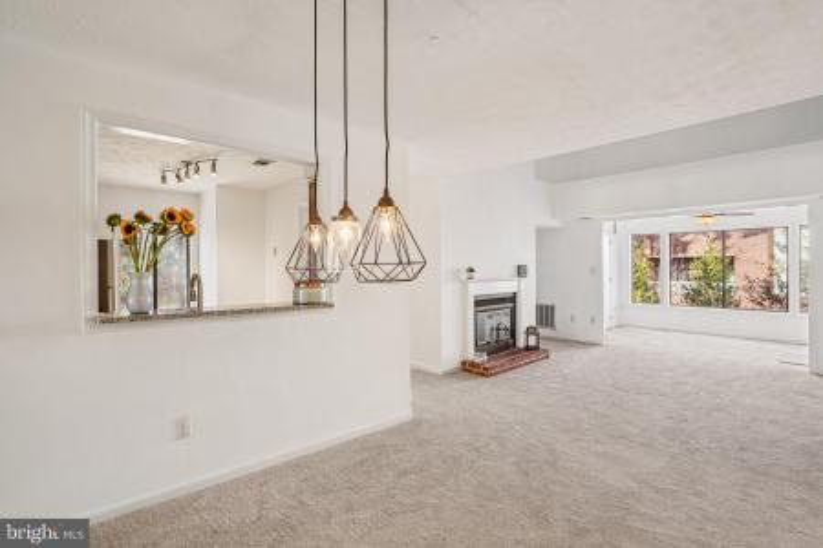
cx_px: 412
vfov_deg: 73.7
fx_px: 366
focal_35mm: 16
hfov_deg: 96.7
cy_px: 274
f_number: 8
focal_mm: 16
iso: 200
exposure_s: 1/10
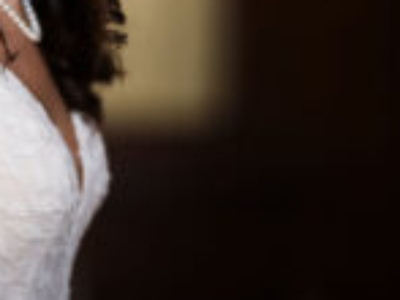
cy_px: 12
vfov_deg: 6.1
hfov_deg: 8.0
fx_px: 2817
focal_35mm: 244
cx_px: -188
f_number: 1.2
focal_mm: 85
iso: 80
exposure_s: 1/250
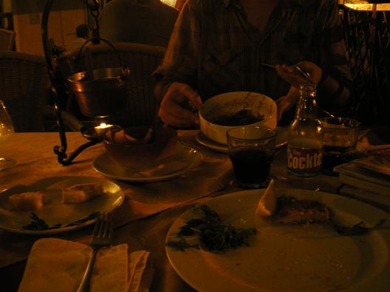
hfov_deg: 49.0
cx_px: 195
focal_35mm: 38
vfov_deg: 37.7
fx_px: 428
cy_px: 146
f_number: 3.1
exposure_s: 1/4
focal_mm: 6.3
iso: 400
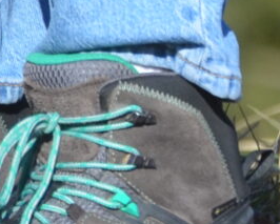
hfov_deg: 0.7
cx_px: -789
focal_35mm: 2641
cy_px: -318
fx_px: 21890
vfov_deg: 0.6
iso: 200
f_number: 6.3
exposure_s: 1/640
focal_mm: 195
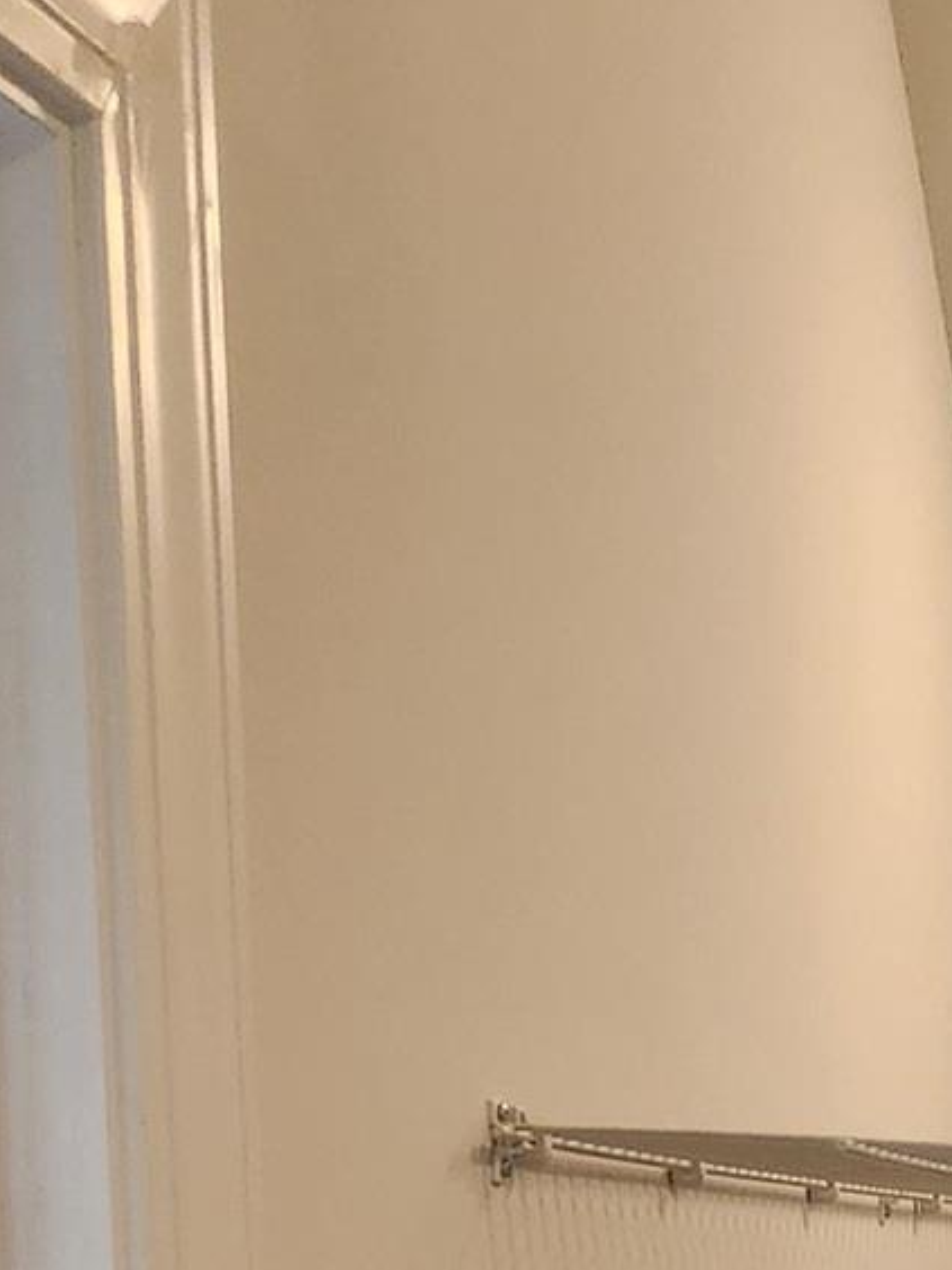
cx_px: 1614
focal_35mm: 94
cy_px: 2009
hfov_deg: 14.2
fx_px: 3447
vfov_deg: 18.1
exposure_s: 1/120
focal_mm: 5.4
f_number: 1.8
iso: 500
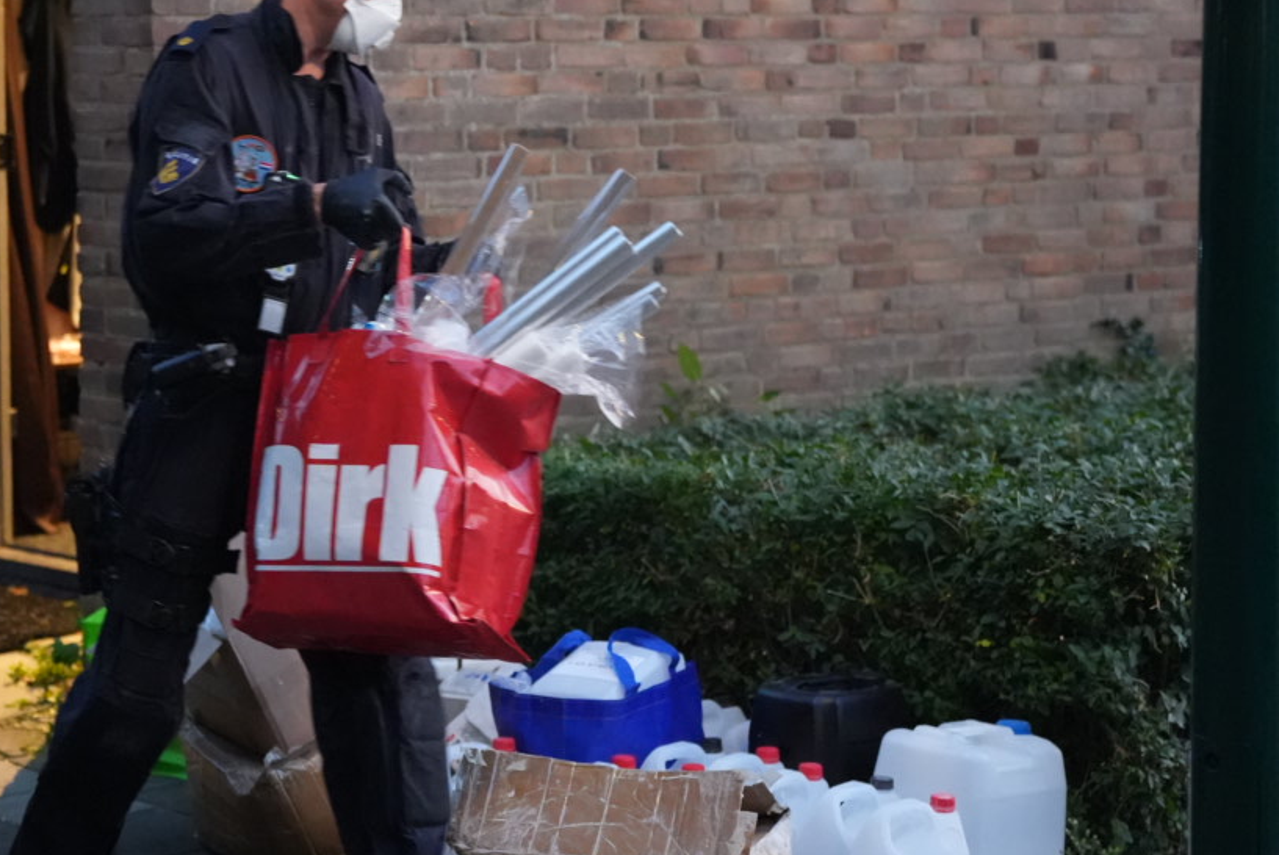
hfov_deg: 21.3
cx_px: 340
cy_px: 277
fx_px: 3377
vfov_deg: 14.4
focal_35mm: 95
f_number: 2.2
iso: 10000
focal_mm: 48
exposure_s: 1/160
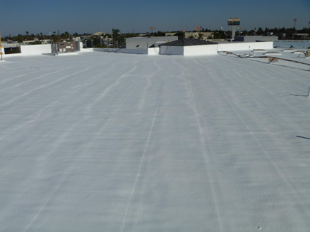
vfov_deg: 40.7
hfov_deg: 52.6
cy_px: 116
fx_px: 313
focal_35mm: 35
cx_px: 155
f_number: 5.6
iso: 80
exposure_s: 1/1000
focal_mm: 6.3
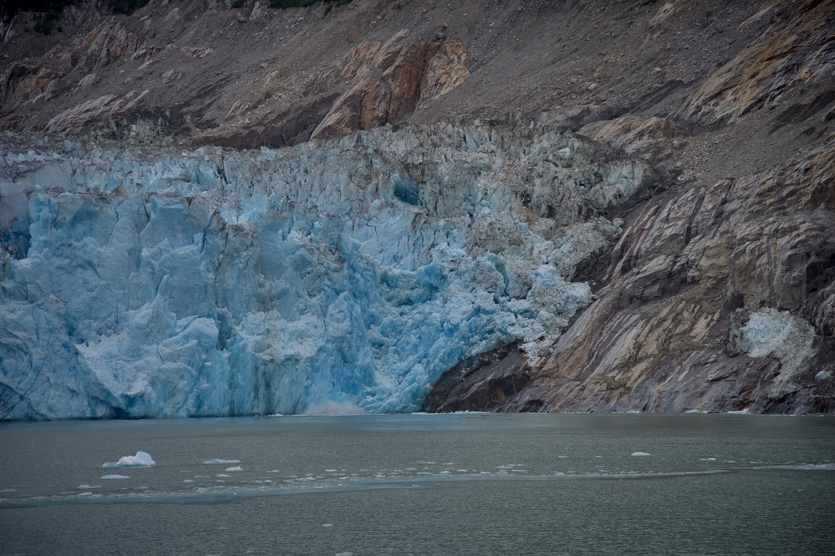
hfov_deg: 16.9
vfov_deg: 11.3
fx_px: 2806
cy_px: 279
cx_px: 419
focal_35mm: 121
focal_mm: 120
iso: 100
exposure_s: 1/250
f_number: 5
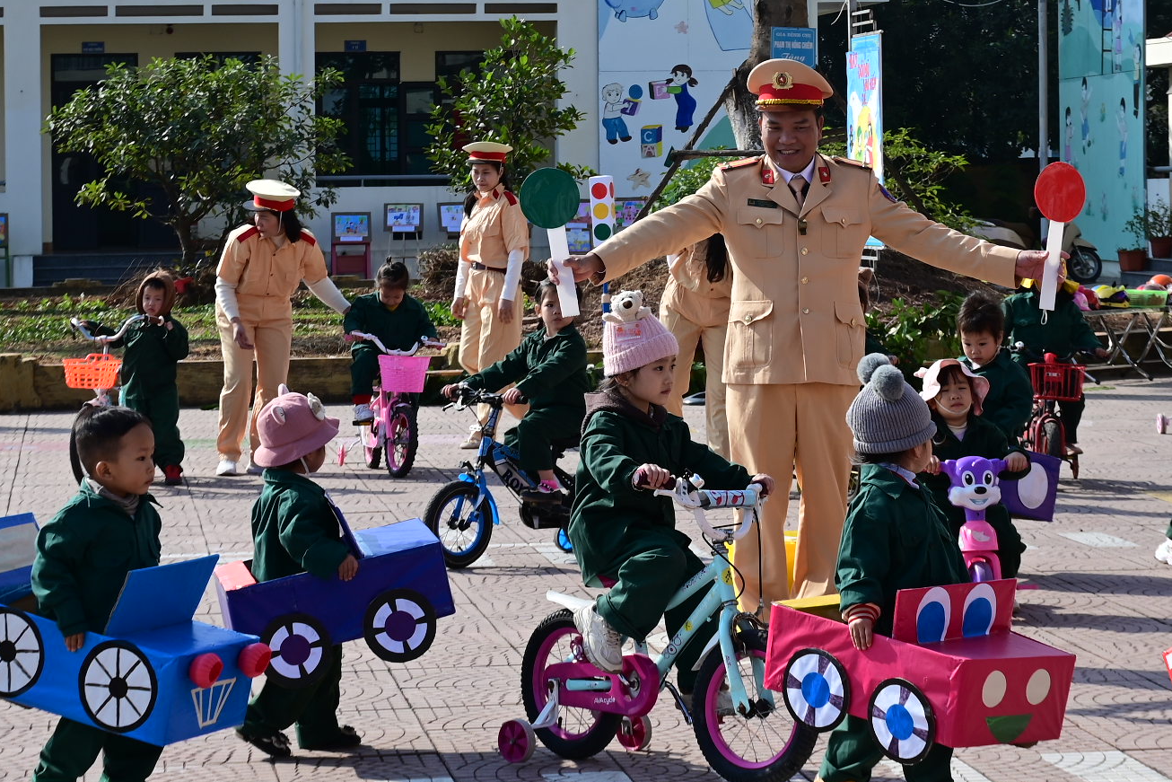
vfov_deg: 12.1
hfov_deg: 18.1
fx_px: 3679
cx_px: 750
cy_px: 321
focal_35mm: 113
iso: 100
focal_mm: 50
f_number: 11
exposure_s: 1/200
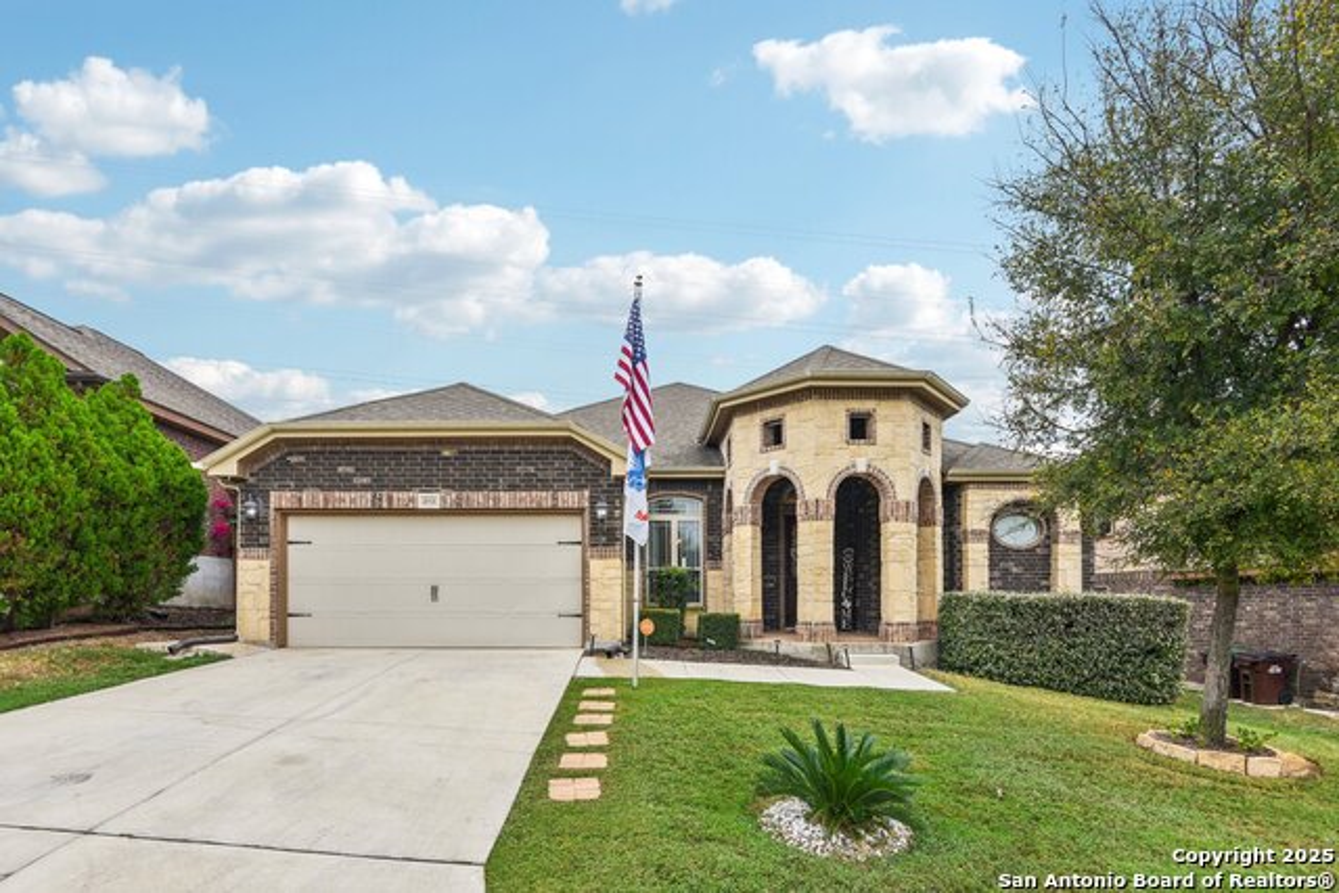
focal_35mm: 17
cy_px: 446
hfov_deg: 93.3
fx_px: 632
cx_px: 670
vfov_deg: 70.5
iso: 400
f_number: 8
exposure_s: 1/200
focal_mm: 17
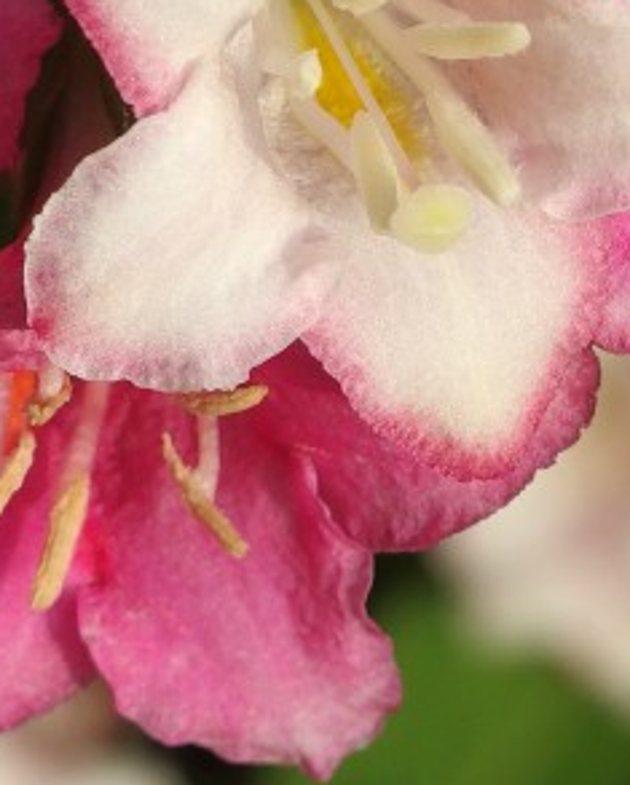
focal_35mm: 358
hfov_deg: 4.3
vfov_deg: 5.4
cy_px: -24
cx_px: 225
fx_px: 8331
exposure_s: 1/500
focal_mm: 24
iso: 100
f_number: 4
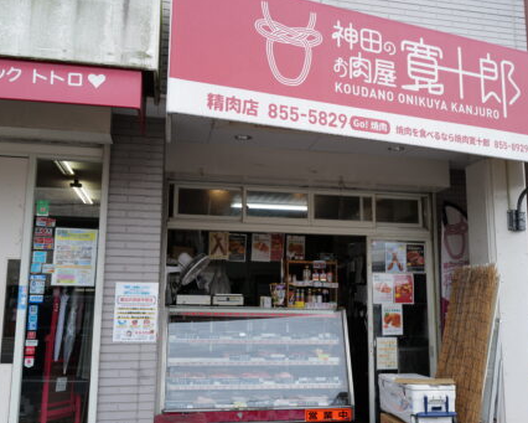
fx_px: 578
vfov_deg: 40.1
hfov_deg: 49.0
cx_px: 284
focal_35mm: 37
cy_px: 223
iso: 200
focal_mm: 28
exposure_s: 1/500
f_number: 3.5
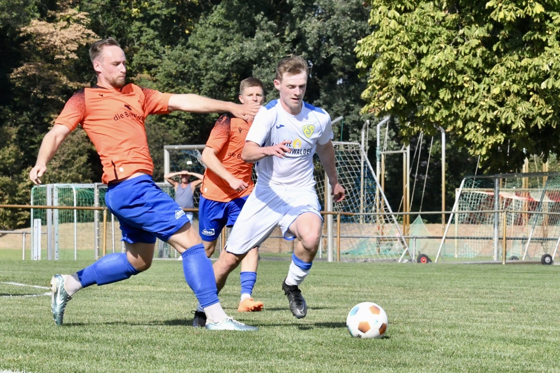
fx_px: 3110
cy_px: 186
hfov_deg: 10.3
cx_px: 280
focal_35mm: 200
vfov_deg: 6.9
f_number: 20
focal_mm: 200
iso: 5000
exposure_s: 1/1600
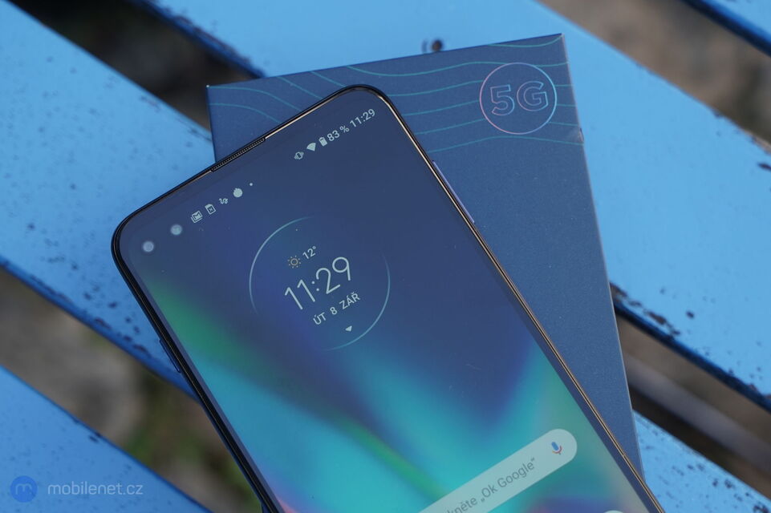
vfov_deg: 19.4
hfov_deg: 28.9
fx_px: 1499
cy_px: 256
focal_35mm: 70
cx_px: 386
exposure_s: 1/160
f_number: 6.3
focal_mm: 70
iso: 400
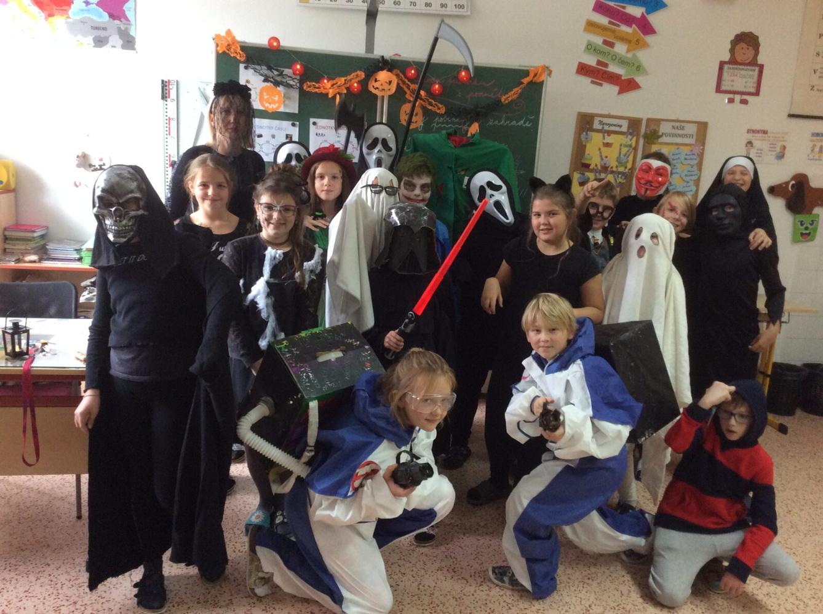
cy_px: 307
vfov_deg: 44.0
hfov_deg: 56.9
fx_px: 760
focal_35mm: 32
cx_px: 412
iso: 125
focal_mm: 3.3
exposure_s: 1/25
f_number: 2.4
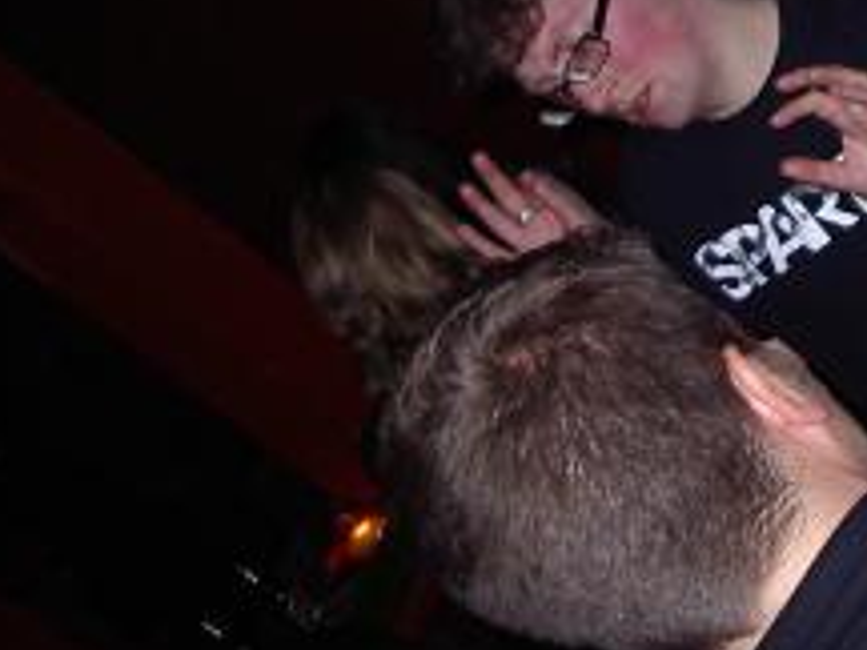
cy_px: -96
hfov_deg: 20.5
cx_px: 1003
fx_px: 2254
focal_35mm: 90
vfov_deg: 15.9
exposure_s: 1/60
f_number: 2.6
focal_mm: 5.8
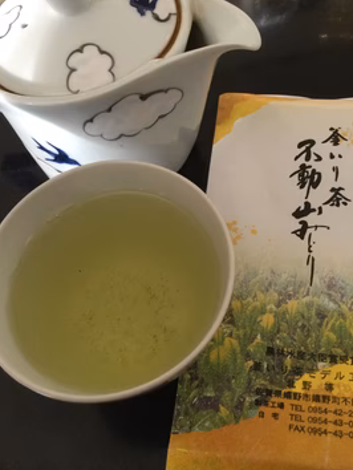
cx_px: 178
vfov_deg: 52.6
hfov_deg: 40.7
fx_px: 475
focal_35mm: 35
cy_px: 235
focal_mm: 3.3
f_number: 2.4
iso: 125
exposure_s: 1/30
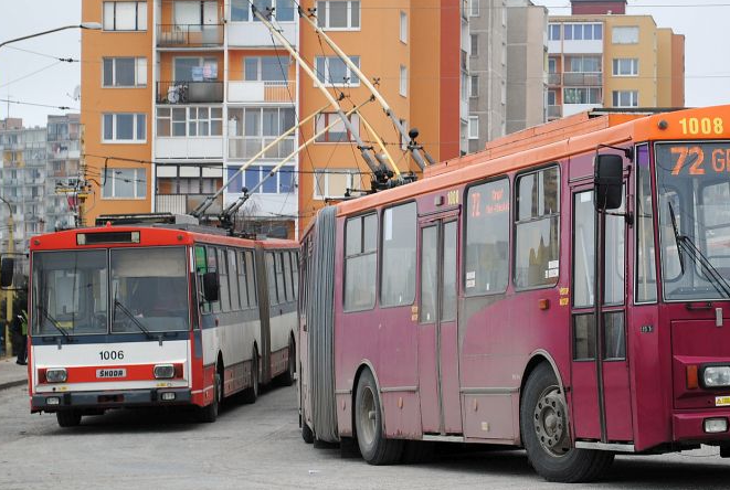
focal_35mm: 128
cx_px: 467
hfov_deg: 16.0
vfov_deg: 10.8
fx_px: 2597
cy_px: 220
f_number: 5.6
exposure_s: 1/125
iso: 100
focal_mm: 55
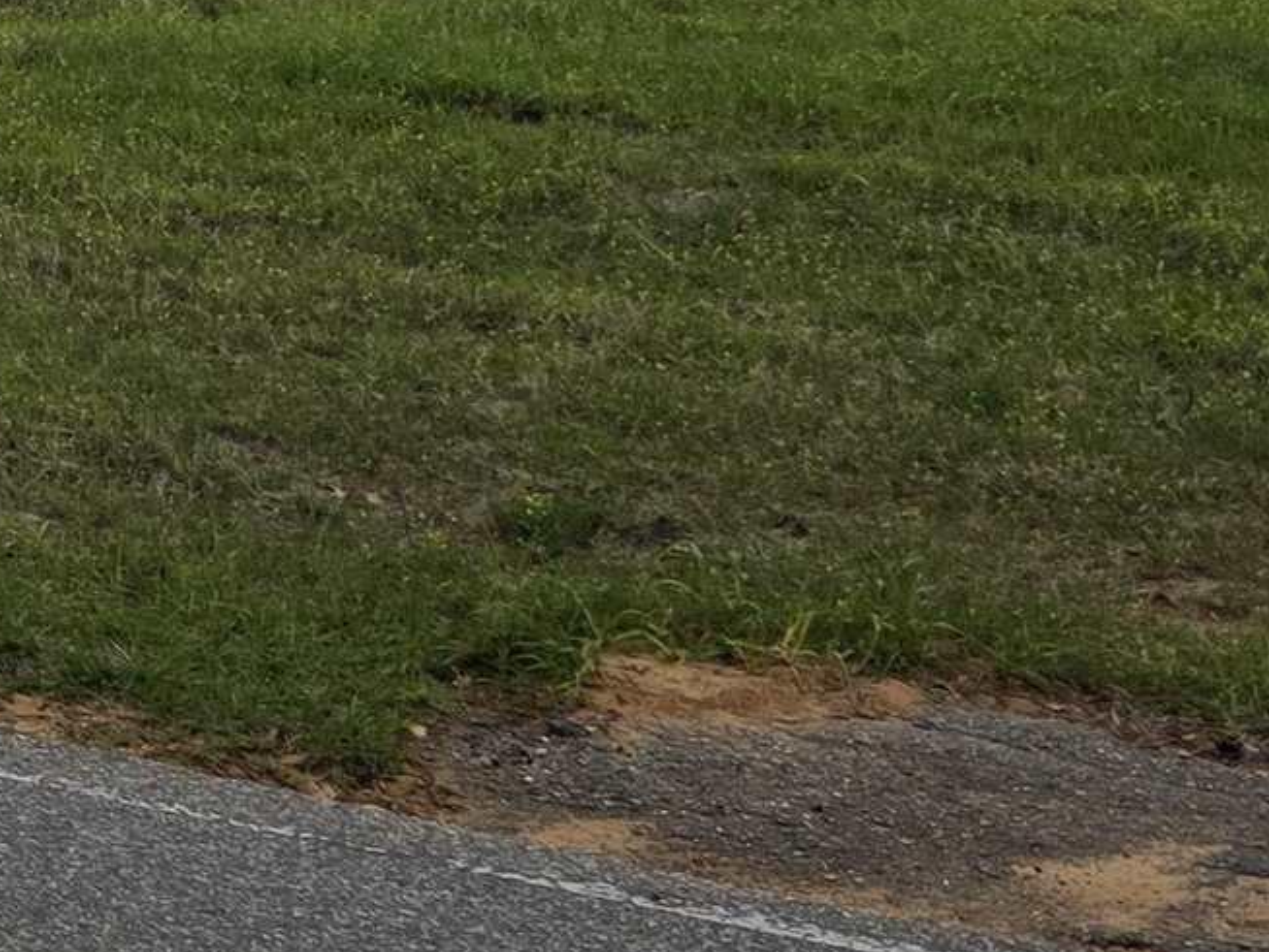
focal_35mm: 108
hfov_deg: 15.1
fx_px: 3961
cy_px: -756
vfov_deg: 12.5
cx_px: -1209
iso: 80
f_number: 1.7
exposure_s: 1/6809
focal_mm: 6.3
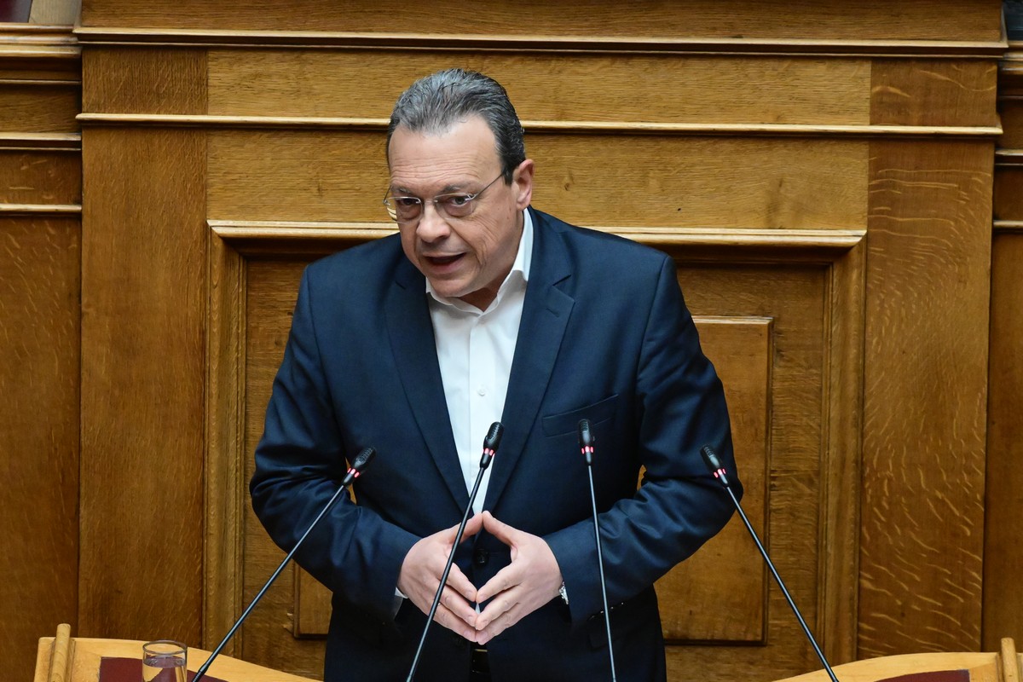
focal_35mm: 450
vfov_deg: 3.1
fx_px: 12786
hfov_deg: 4.6
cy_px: 341
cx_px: 512
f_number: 7.1
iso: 8000
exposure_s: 1/500
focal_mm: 300
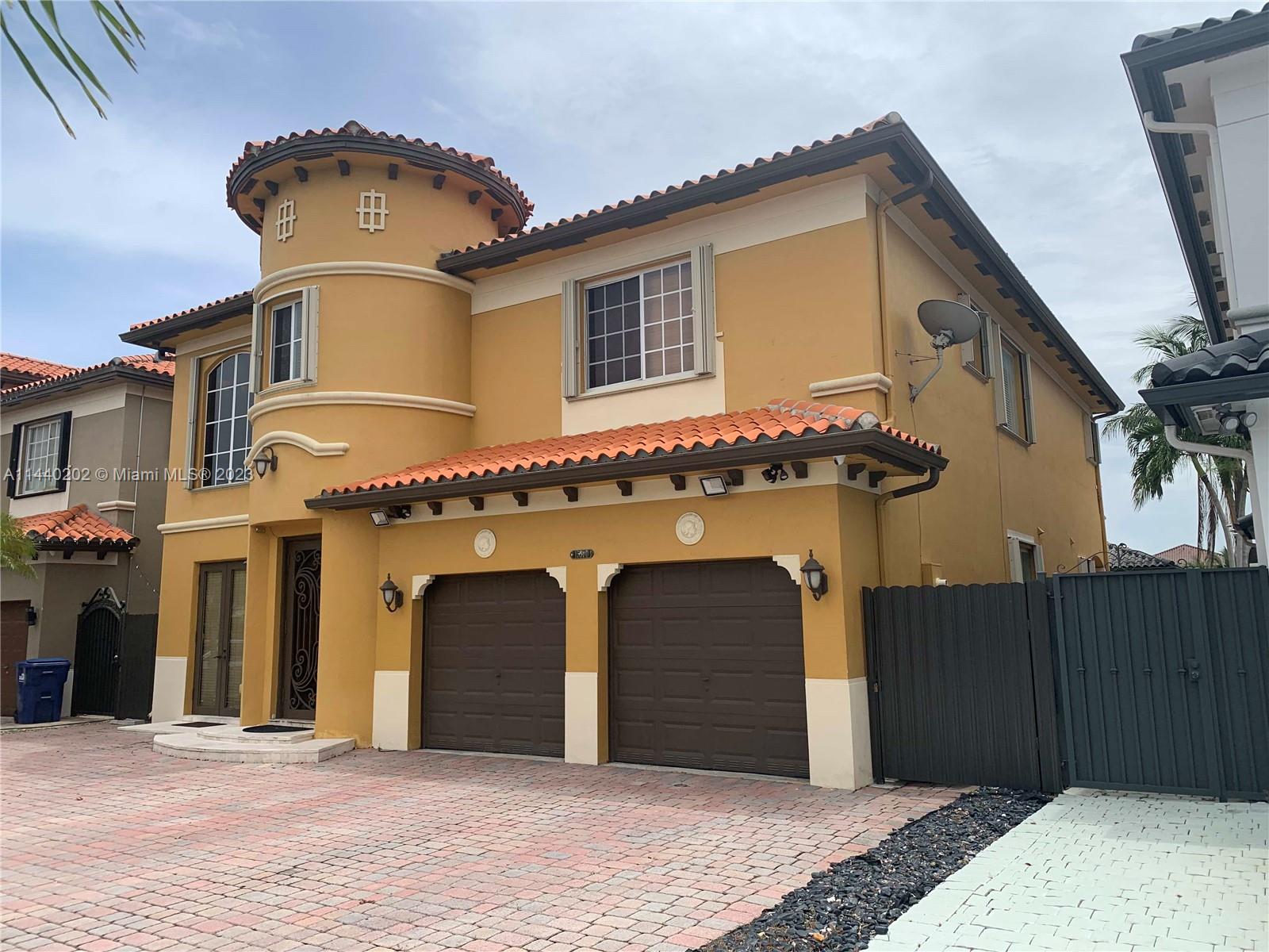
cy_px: 476
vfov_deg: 53.1
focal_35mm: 26
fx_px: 953
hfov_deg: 67.3
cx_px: 634
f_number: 1.8
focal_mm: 4.25
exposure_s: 1/2611
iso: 25
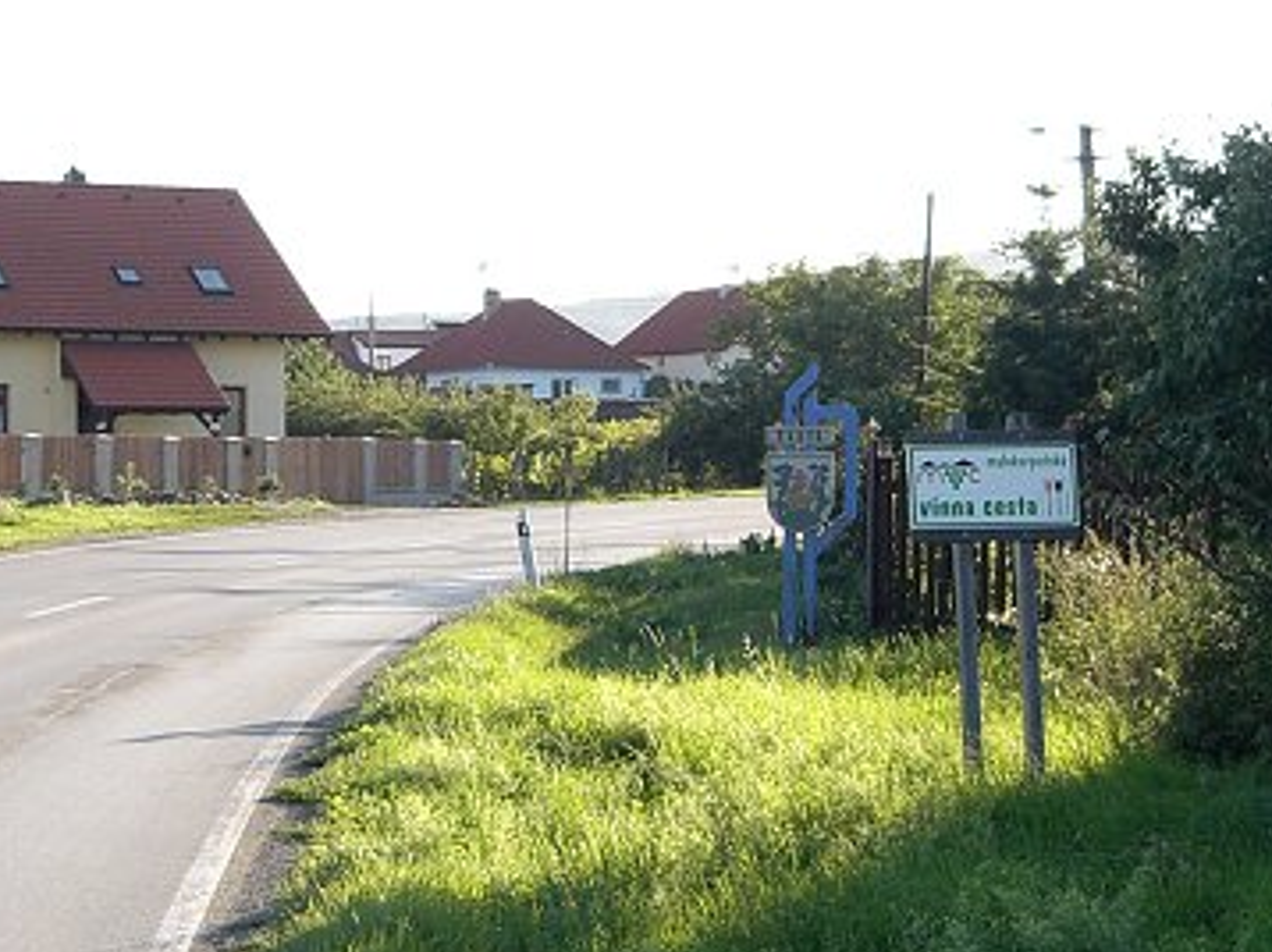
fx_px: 3121
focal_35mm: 85
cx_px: 590
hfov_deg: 23.0
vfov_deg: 17.3
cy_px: 554
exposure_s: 1/250
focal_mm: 6.3
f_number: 3.1
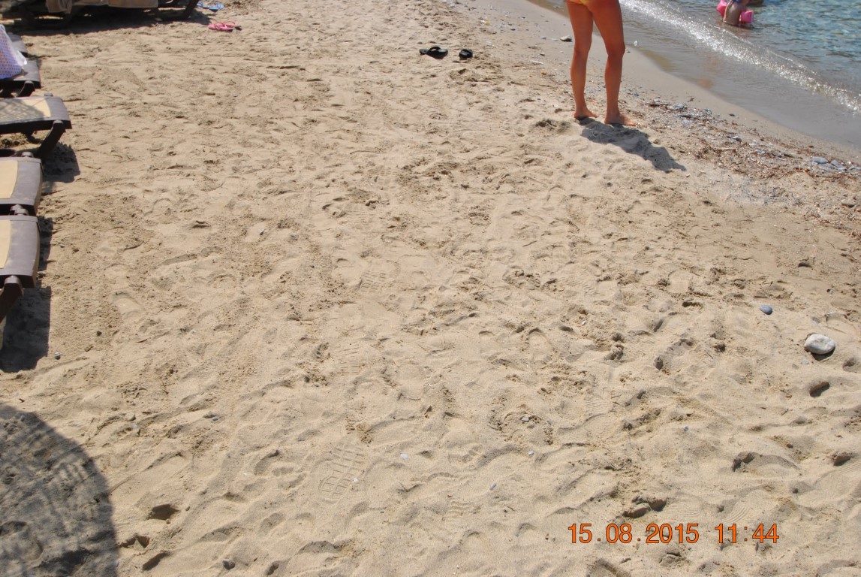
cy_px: 288
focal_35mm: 36
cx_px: 430
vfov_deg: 37.0
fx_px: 862
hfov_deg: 53.1
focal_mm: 24
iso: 100
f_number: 9
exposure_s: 1/320
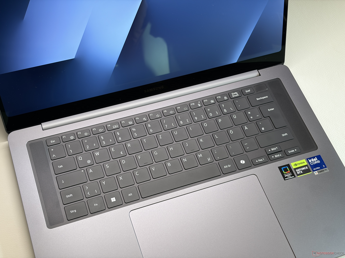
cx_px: 172
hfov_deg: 36.8
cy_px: 129
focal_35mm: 52
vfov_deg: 28.0
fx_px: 518
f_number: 1.6
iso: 50
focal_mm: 5.96
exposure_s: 1/60
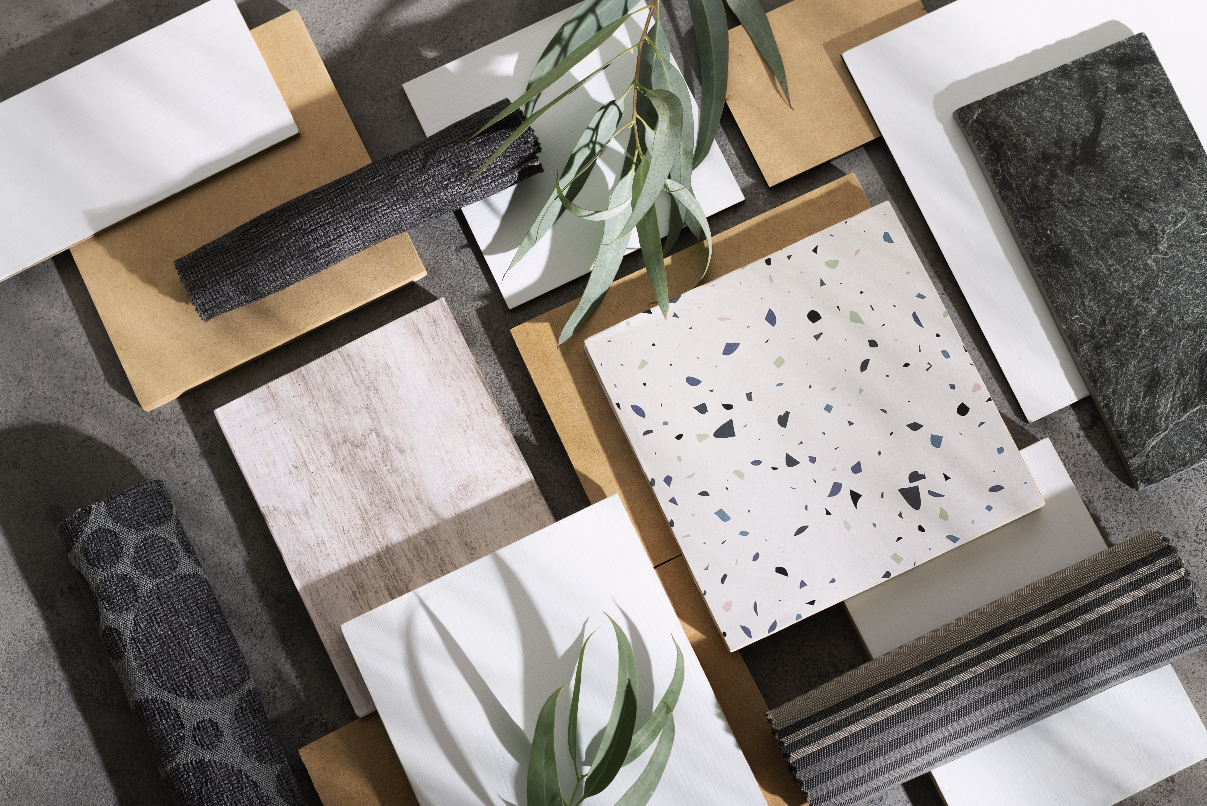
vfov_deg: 27.0
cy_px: 403
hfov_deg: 39.6
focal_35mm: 50
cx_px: 604
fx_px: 1677
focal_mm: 50
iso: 250
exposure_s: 1/125
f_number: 8
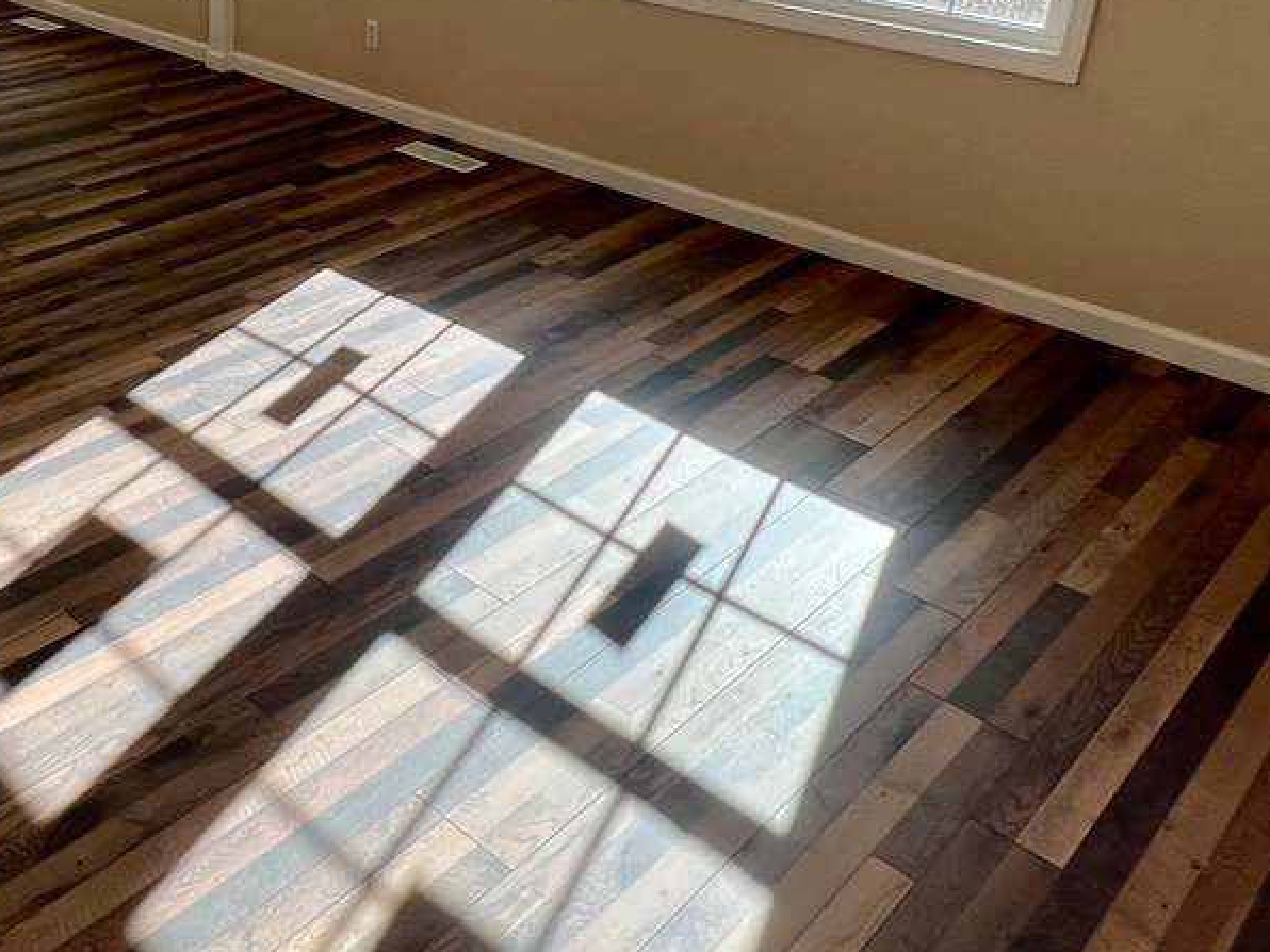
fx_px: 1211
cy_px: 206
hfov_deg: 51.9
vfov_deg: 41.3
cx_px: 255
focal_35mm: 33
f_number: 1.8
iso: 32
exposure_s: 1/201
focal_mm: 1.57
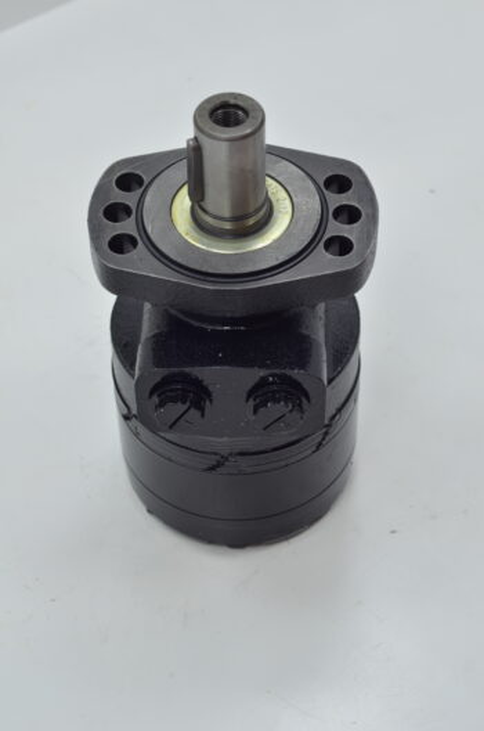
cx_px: 242
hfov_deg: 18.1
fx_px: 1518
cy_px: 366
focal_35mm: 75
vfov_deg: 27.0
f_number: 5.6
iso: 200
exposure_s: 1/125
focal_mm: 50
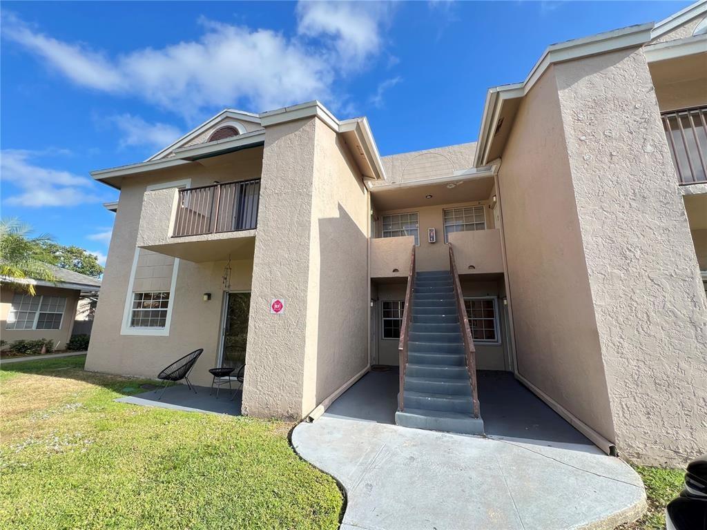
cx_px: 354
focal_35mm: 13
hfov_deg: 106.2
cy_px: 265
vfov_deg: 89.9
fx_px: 266
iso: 32
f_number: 1.8
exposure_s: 1/602
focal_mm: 1.57
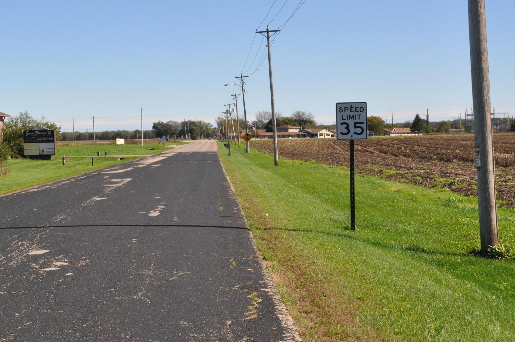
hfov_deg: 29.7
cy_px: 128
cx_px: 140
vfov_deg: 20.2
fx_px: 957
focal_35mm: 67
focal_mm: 30
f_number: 14
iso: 800
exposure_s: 1/800
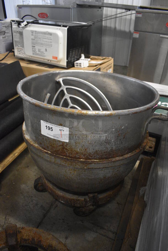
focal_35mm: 27
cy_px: 126
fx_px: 189
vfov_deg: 67.3
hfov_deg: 48.0
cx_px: 84
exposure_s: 1/125
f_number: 3.5
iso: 3200
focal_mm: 18
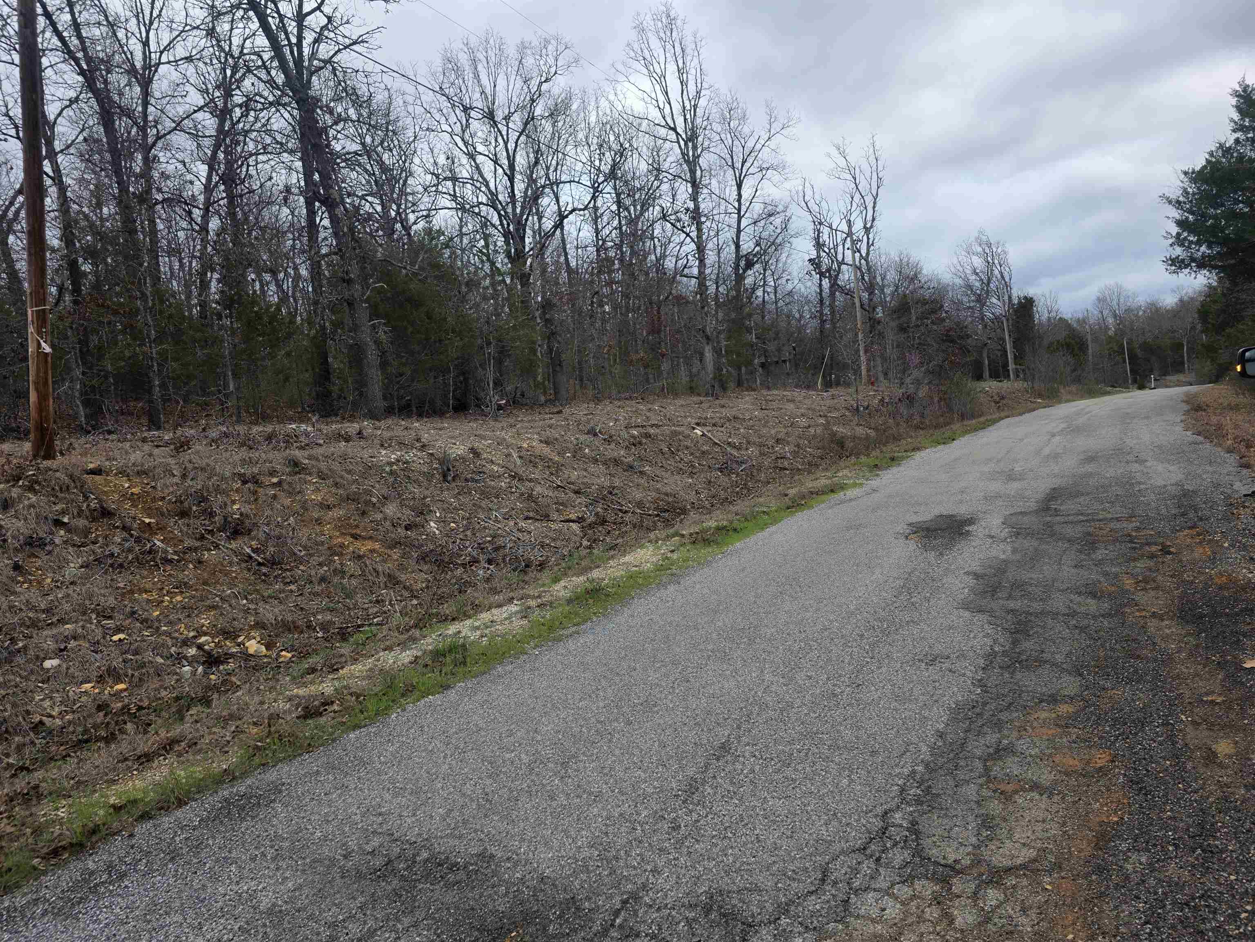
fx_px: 834
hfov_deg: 73.9
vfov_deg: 58.9
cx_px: 628
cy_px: 471
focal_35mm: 23
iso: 80
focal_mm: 6.3
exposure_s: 1/2961
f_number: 1.7
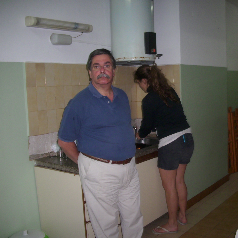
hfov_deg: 44.3
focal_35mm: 37
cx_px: 157
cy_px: 118
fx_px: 288
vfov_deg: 44.9
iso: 100
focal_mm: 6.2
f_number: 2.8
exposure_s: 1/30
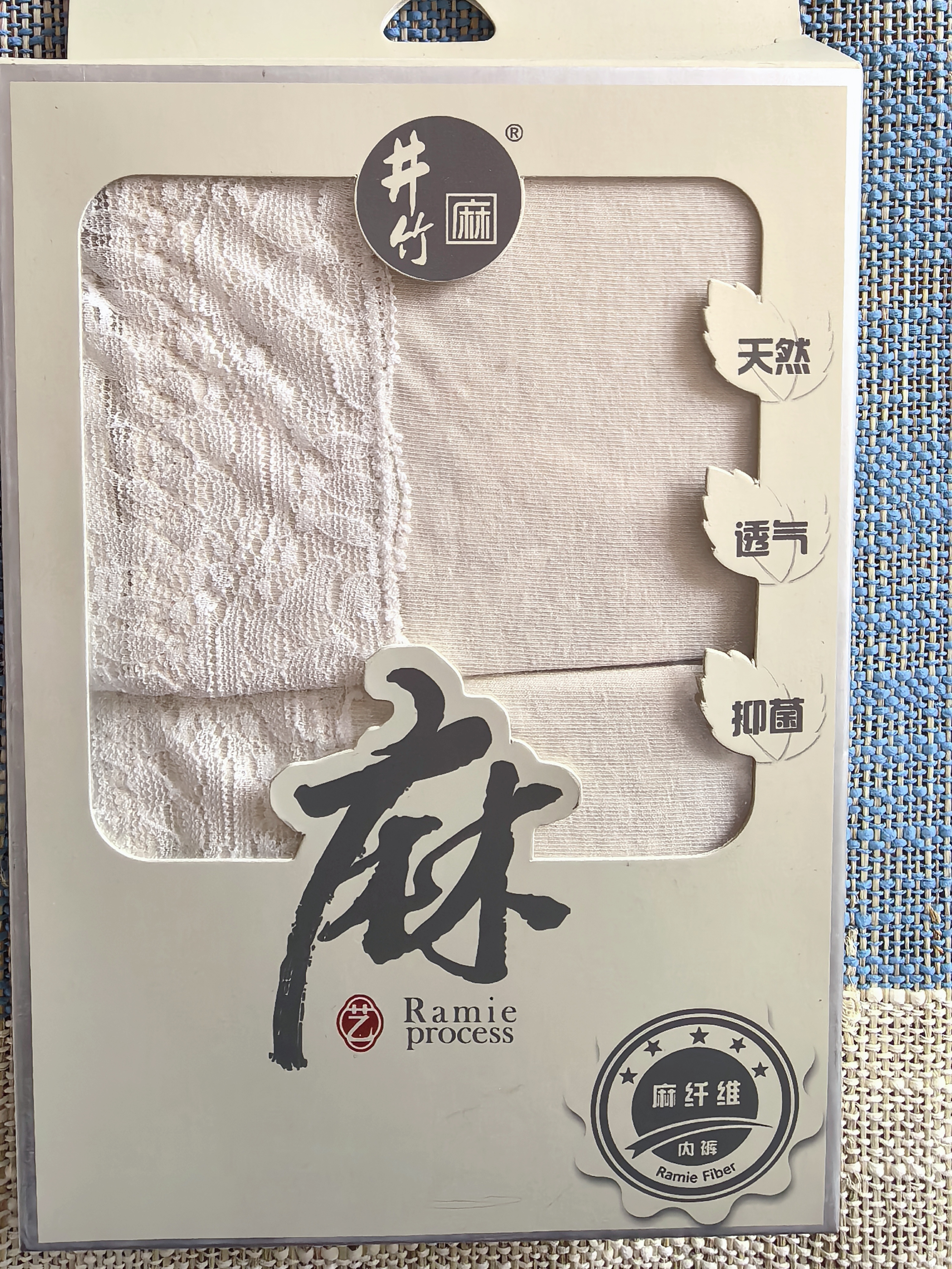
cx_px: 476
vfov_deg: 65.3
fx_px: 990
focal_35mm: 27
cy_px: 634
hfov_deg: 51.4
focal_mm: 1.95
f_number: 2.2
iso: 160
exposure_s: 1/100
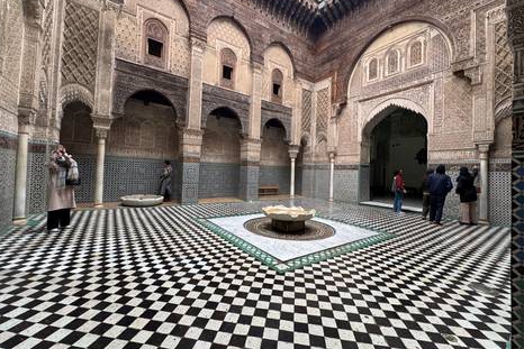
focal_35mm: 15
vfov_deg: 77.3
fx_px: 218
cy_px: 167
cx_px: 261
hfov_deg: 100.4
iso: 125
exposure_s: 1/99
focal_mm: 2.22
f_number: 2.2
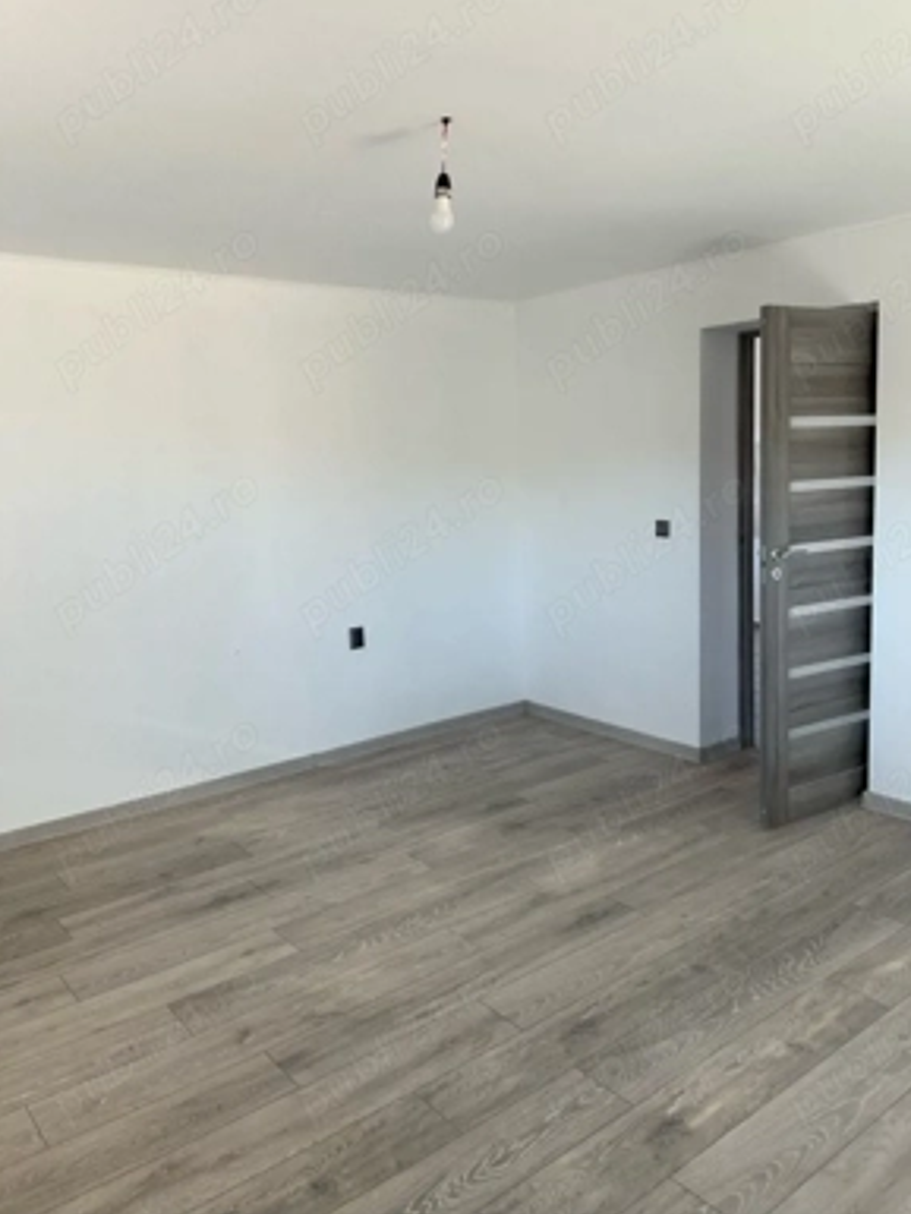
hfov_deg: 51.4
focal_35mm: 27
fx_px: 947
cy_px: 590
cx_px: 463
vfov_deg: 65.3
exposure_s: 1/121
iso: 32
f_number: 1.5
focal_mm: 5.7
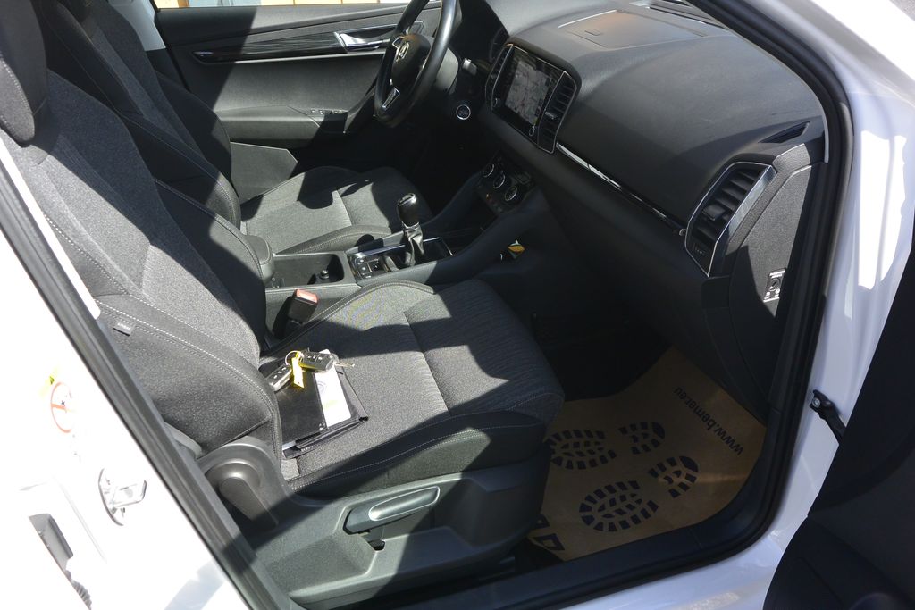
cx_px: 458
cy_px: 305
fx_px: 686
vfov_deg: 47.9
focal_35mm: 27
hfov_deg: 67.4
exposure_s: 1/400
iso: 160
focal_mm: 10
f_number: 4.5
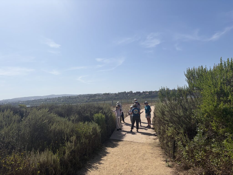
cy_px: 88
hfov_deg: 67.3
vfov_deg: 53.1
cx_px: 116
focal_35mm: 26
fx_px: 175
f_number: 1.6
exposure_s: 1/8850
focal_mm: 5.96
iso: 50
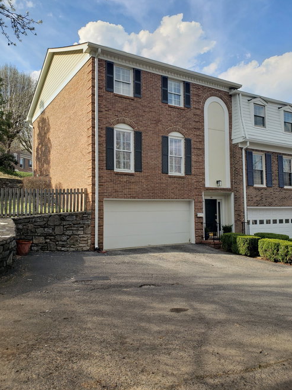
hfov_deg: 51.3
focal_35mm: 27
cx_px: 147
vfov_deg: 65.3
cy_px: 192
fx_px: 304
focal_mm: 4.3
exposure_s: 1/775
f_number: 2.4
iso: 50
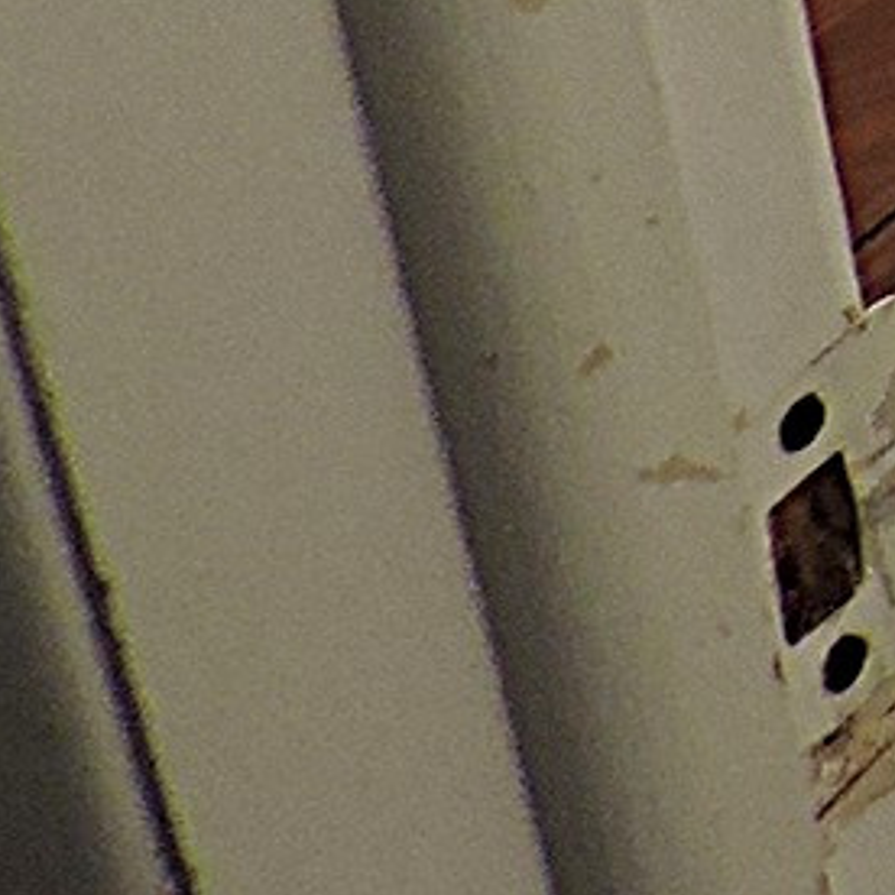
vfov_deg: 12.7
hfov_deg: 10.5
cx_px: 2584
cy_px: -788
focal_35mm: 123
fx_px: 3598
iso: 280
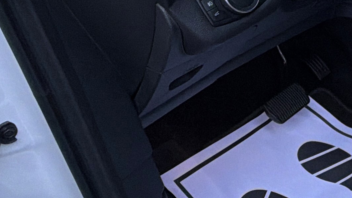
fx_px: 541
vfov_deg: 20.2
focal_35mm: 58
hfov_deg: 27.7
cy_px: 12
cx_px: 493
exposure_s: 1/121
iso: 160
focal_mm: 2.22
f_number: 2.2
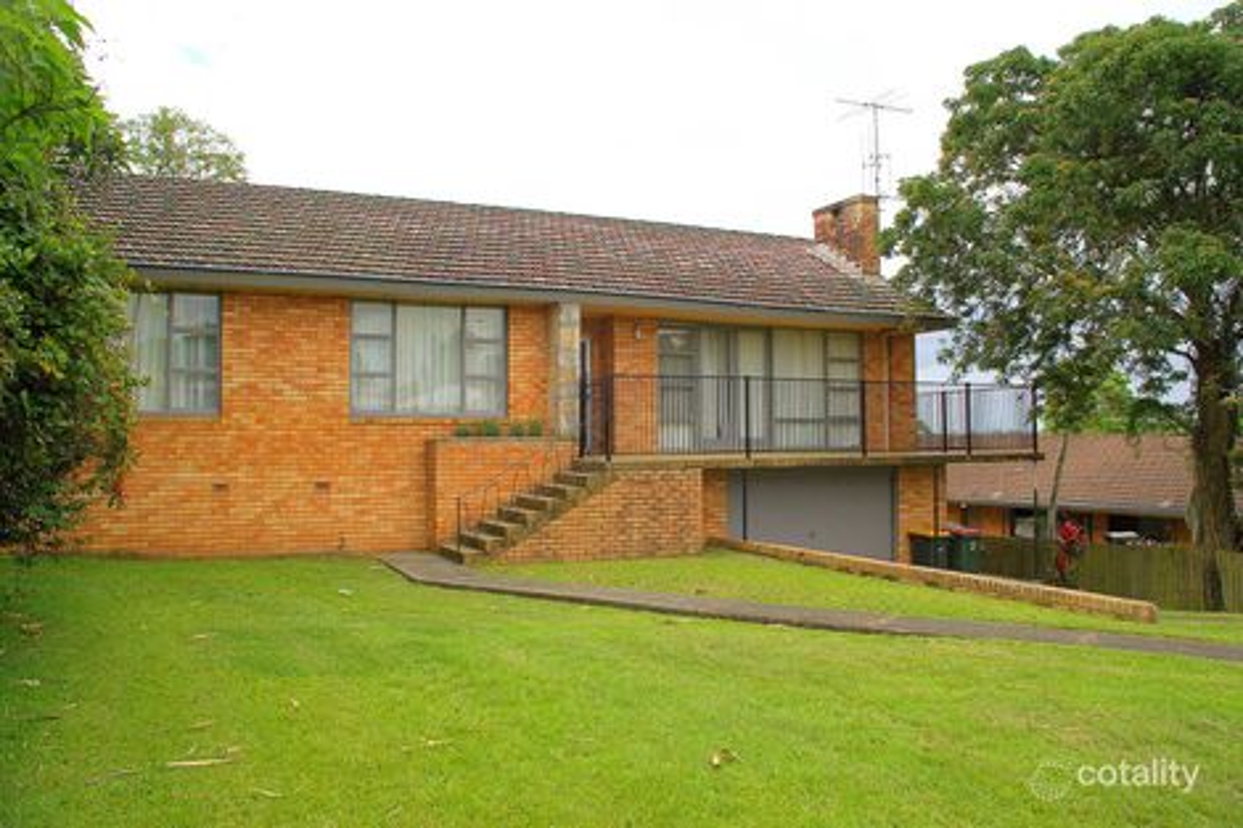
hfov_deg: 67.4
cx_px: 622
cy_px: 414
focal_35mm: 27
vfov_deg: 47.9
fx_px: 932
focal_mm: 18
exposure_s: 1/350
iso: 200
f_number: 6.7
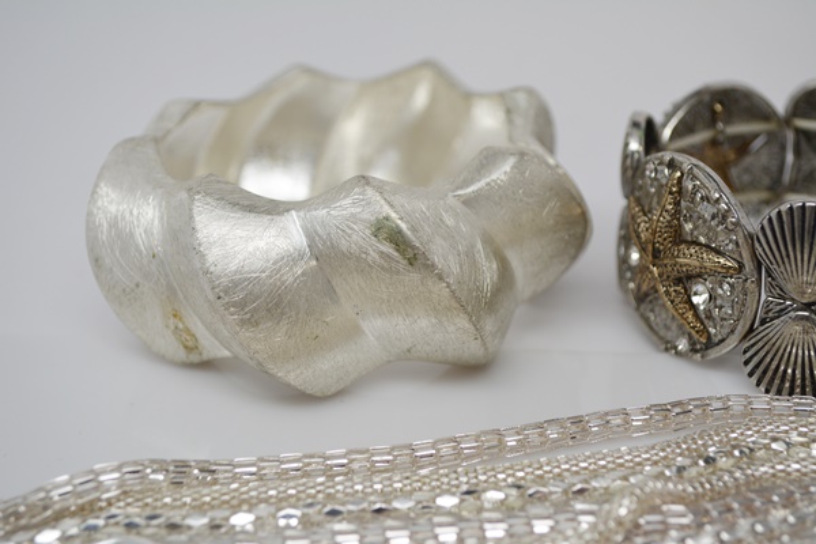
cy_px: 272
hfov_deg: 35.1
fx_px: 1292
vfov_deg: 23.8
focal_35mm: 57
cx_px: 408
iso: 360
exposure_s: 1/125
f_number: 5.6
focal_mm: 38
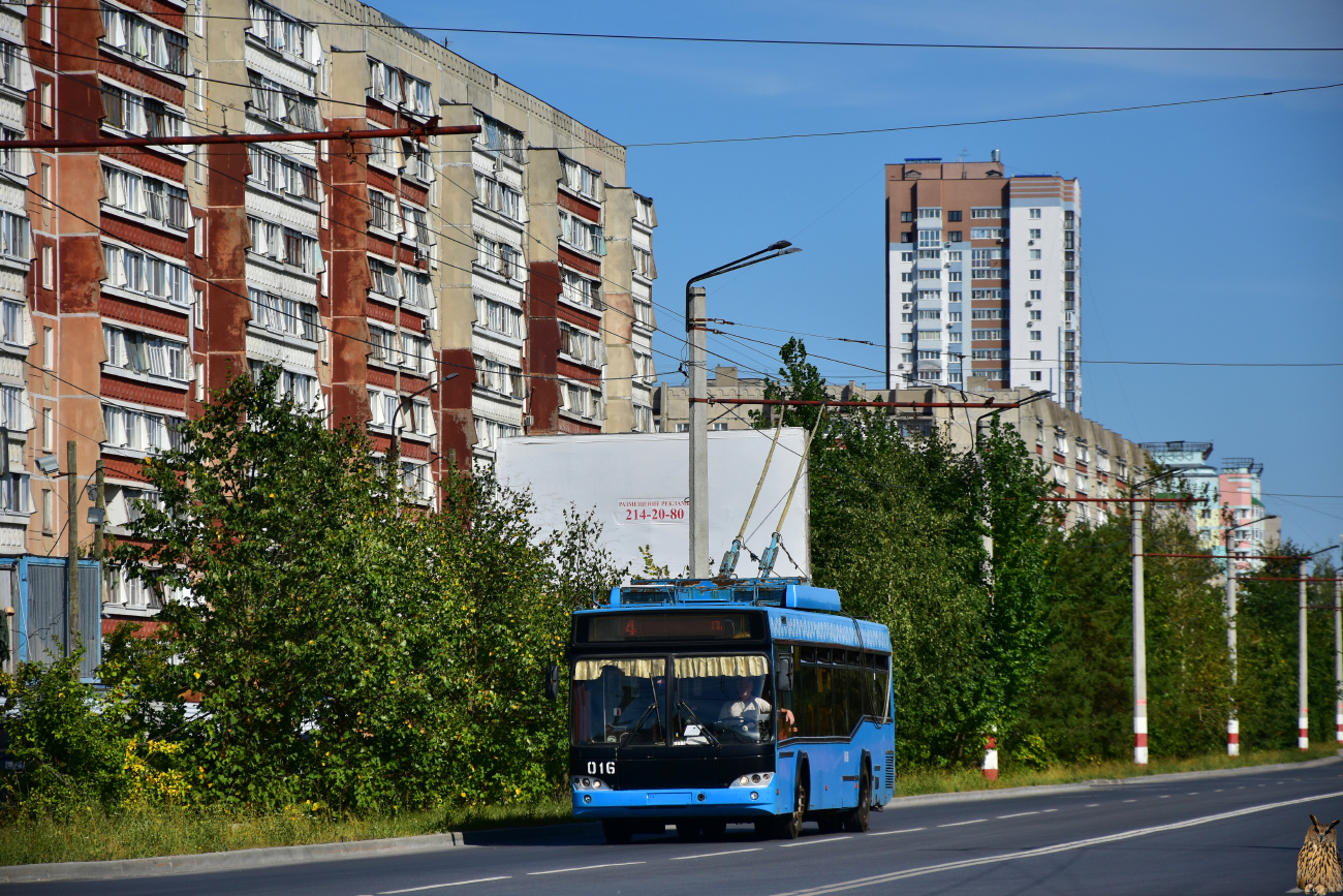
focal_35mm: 158
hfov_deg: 13.0
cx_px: 672
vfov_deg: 8.7
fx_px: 5876
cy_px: 448
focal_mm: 105
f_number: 5.6
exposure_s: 1/1000
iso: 100
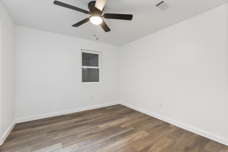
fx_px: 101
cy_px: 76
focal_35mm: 16
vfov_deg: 73.8
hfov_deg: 96.7
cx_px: 114
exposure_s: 1
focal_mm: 16
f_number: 9
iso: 640
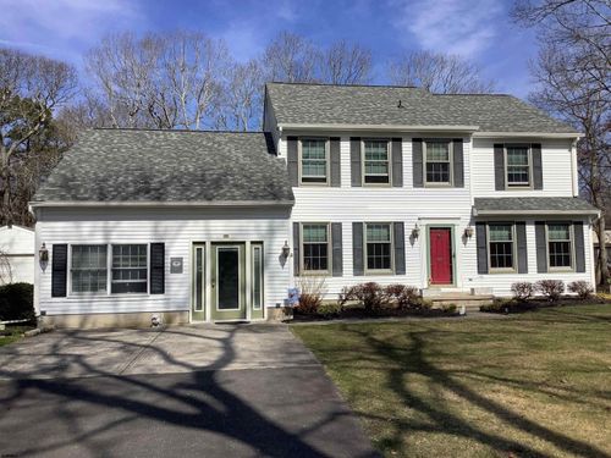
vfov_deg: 45.4
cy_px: 229
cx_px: 306
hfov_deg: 58.4
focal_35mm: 31
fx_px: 547
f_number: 2.4
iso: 25
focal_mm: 3.3
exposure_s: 1/2331
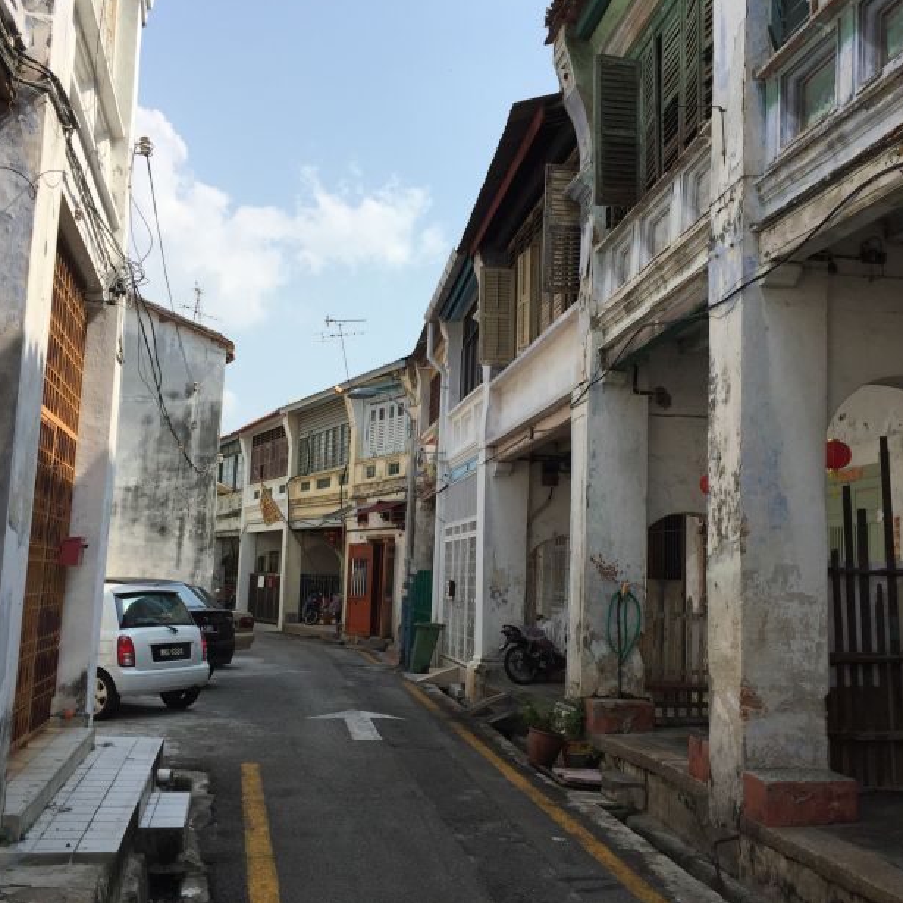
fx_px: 1033
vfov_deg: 47.2
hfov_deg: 47.2
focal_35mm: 35
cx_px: 482
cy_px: 445
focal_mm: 4.15
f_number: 2.2
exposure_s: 1/1883
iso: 32
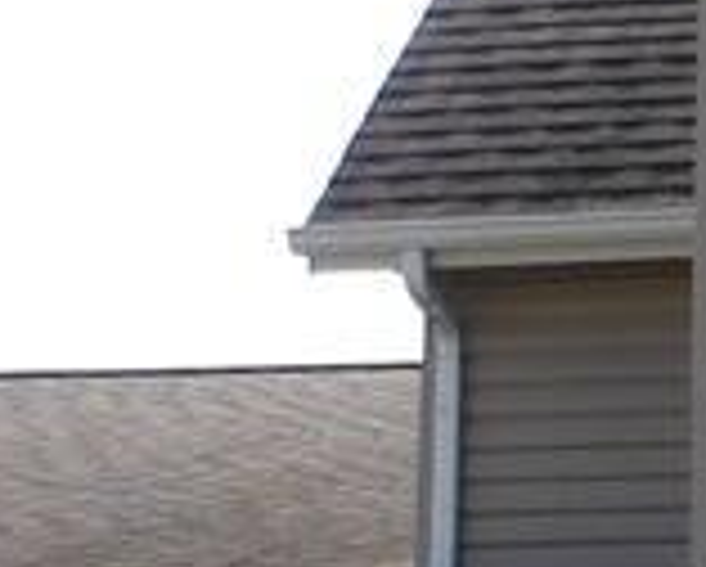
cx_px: 1345
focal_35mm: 185
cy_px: 680
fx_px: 3870
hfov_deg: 9.8
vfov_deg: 8.3
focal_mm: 4.2
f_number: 4.1
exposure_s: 1/419
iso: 100
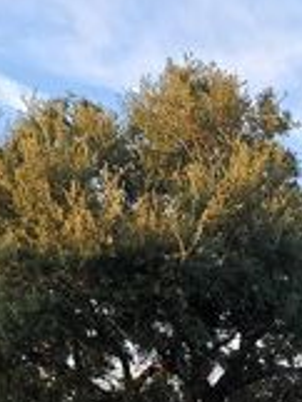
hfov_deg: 13.7
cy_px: 733
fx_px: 1104
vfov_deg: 16.9
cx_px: 569
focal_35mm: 95
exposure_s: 1/180
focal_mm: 6.4
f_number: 1.8
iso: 32
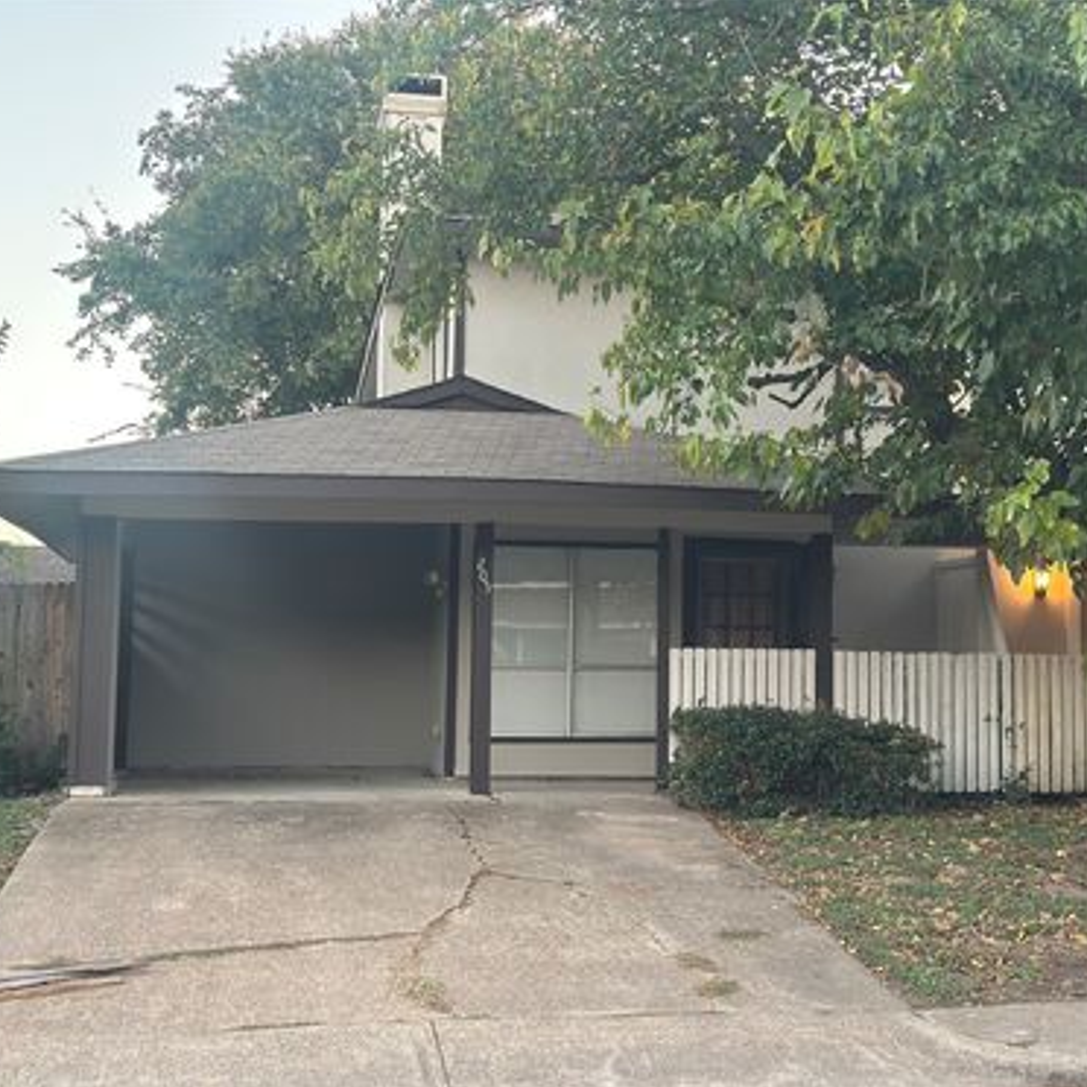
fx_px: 2025
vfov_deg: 30.0
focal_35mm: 57
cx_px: 684
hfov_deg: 29.9
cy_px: 545
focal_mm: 6.86
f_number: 1.78
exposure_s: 1/60
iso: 125
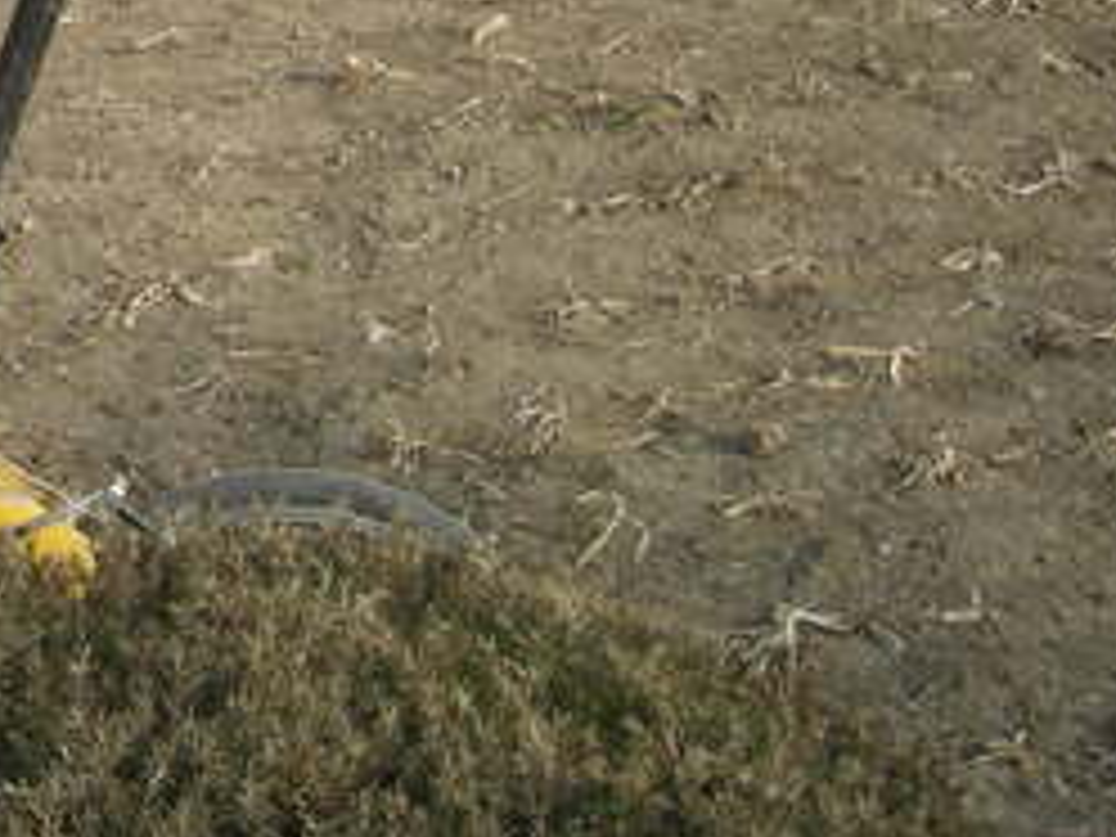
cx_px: -616
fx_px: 3643
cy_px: -500
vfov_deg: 12.3
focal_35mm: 113
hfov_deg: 15.8
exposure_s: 1/398
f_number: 2.8
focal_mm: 5.7
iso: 50
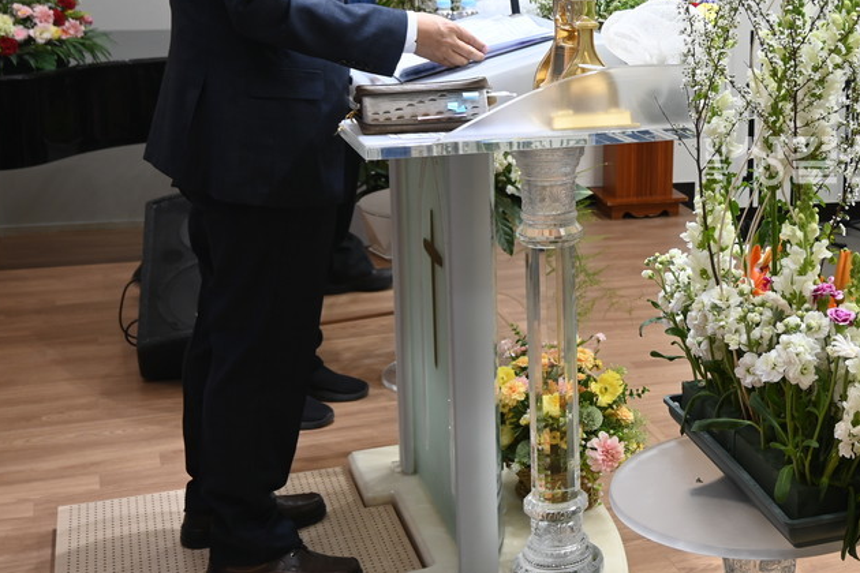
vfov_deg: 22.1
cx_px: 815
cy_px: 159
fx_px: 1457
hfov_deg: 31.0
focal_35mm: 61
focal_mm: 20
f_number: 3.8
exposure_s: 1/40
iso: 100
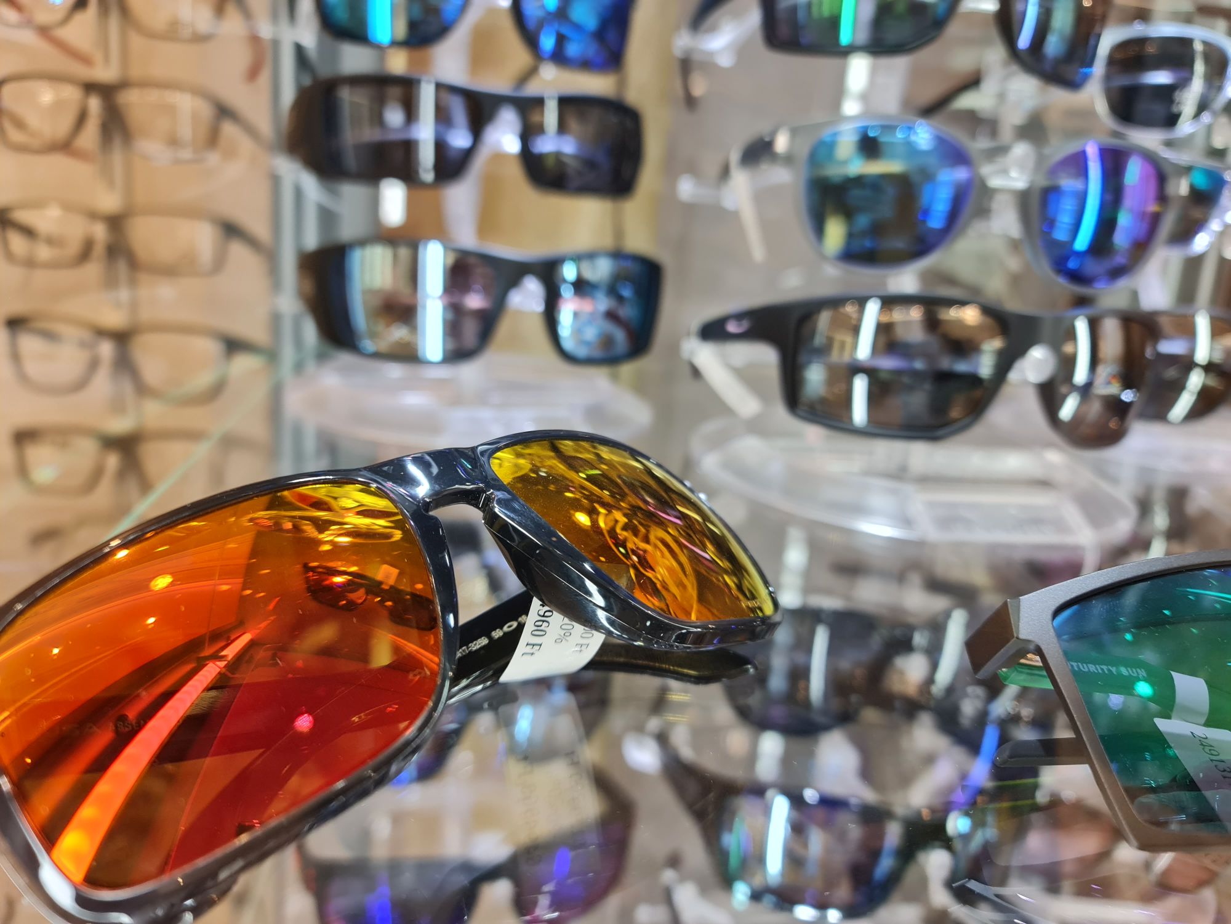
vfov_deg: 54.9
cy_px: 462
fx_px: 889
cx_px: 616
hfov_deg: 69.4
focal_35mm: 25
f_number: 1.8
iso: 160
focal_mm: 7
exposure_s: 1/100
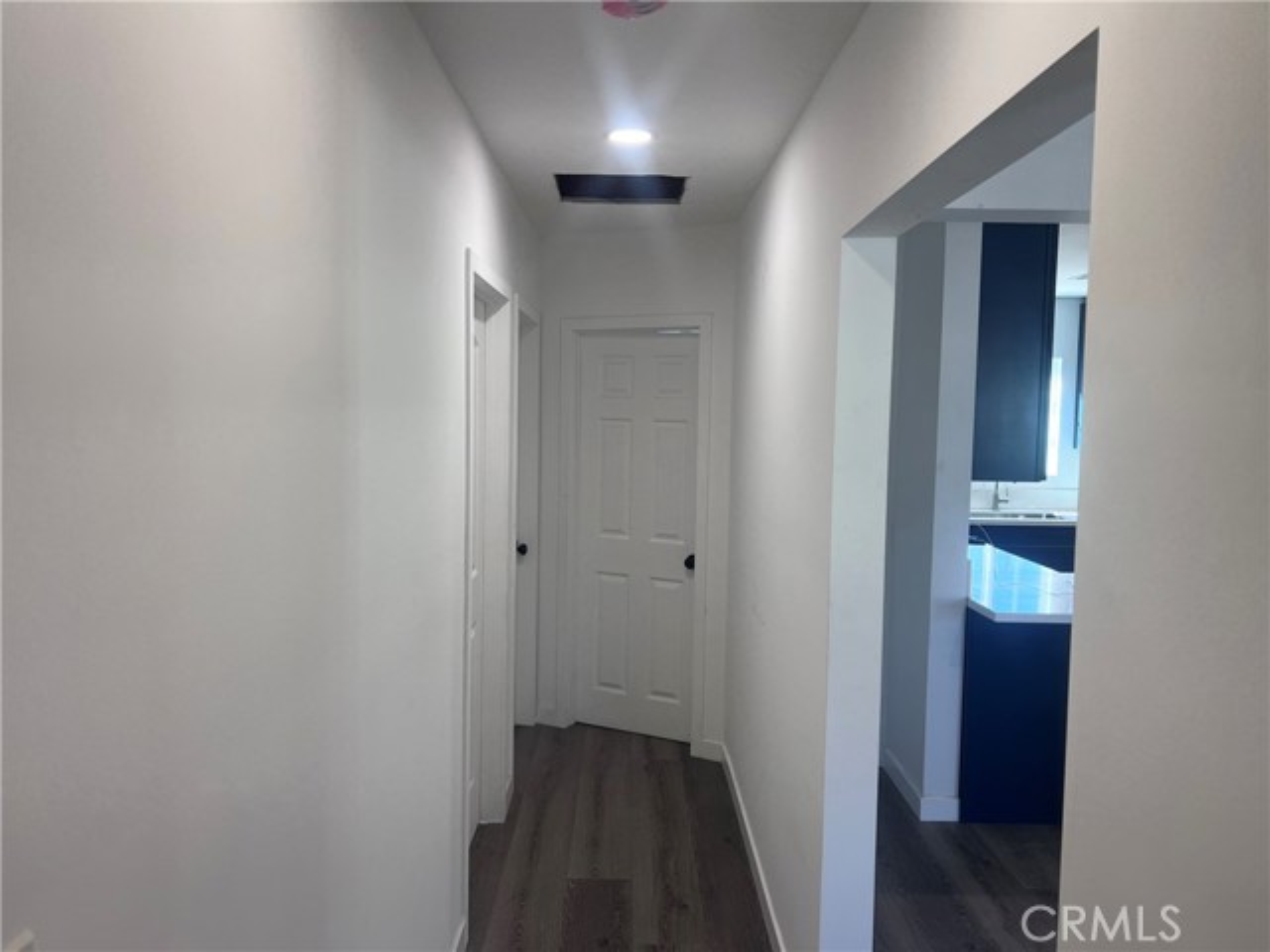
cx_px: 635
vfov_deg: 53.1
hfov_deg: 67.3
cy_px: 476
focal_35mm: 26
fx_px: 954
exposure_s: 1/120
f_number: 1.5
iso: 50
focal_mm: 5.7
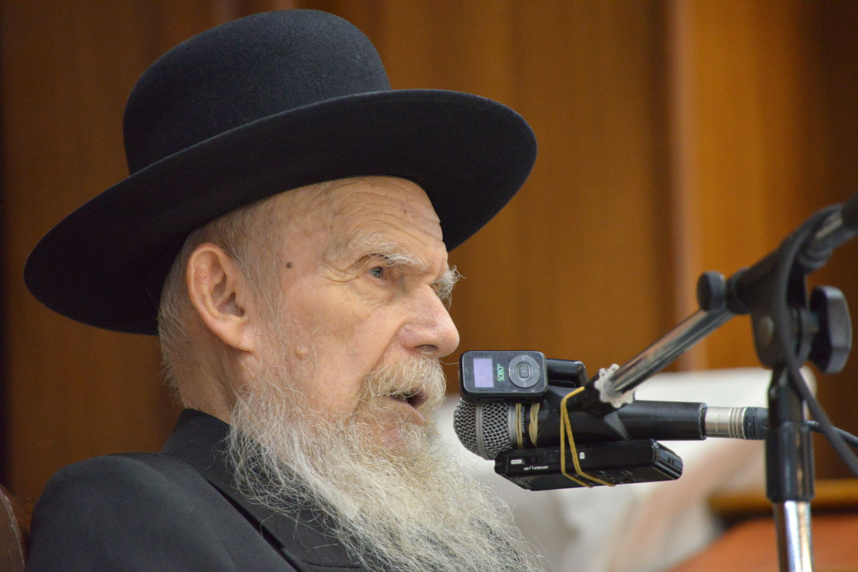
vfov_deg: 5.1
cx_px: 429
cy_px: 286
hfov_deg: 7.6
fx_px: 6436
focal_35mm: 270
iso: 6400
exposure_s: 1/200
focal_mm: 270
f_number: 6.3
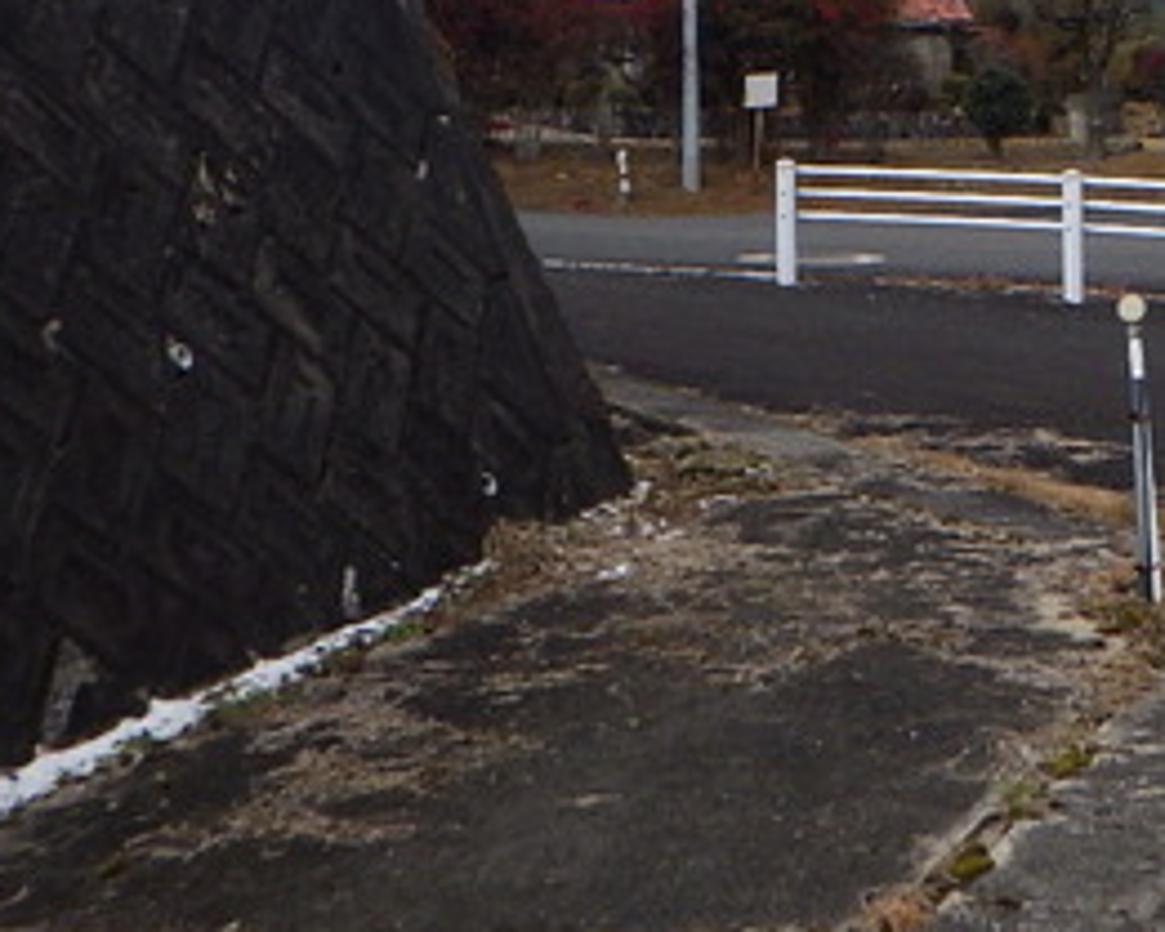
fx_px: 2311
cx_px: 1294
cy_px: 9
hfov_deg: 26.0
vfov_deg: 22.0
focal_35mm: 67
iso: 250
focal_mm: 5
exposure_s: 1/1000
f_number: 4.2
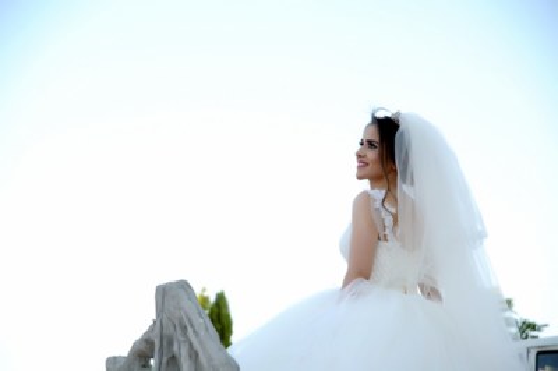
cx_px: 279
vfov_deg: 16.0
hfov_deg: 23.9
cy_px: 186
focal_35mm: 85
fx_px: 1316
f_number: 5
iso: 400
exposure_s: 1/320
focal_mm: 85
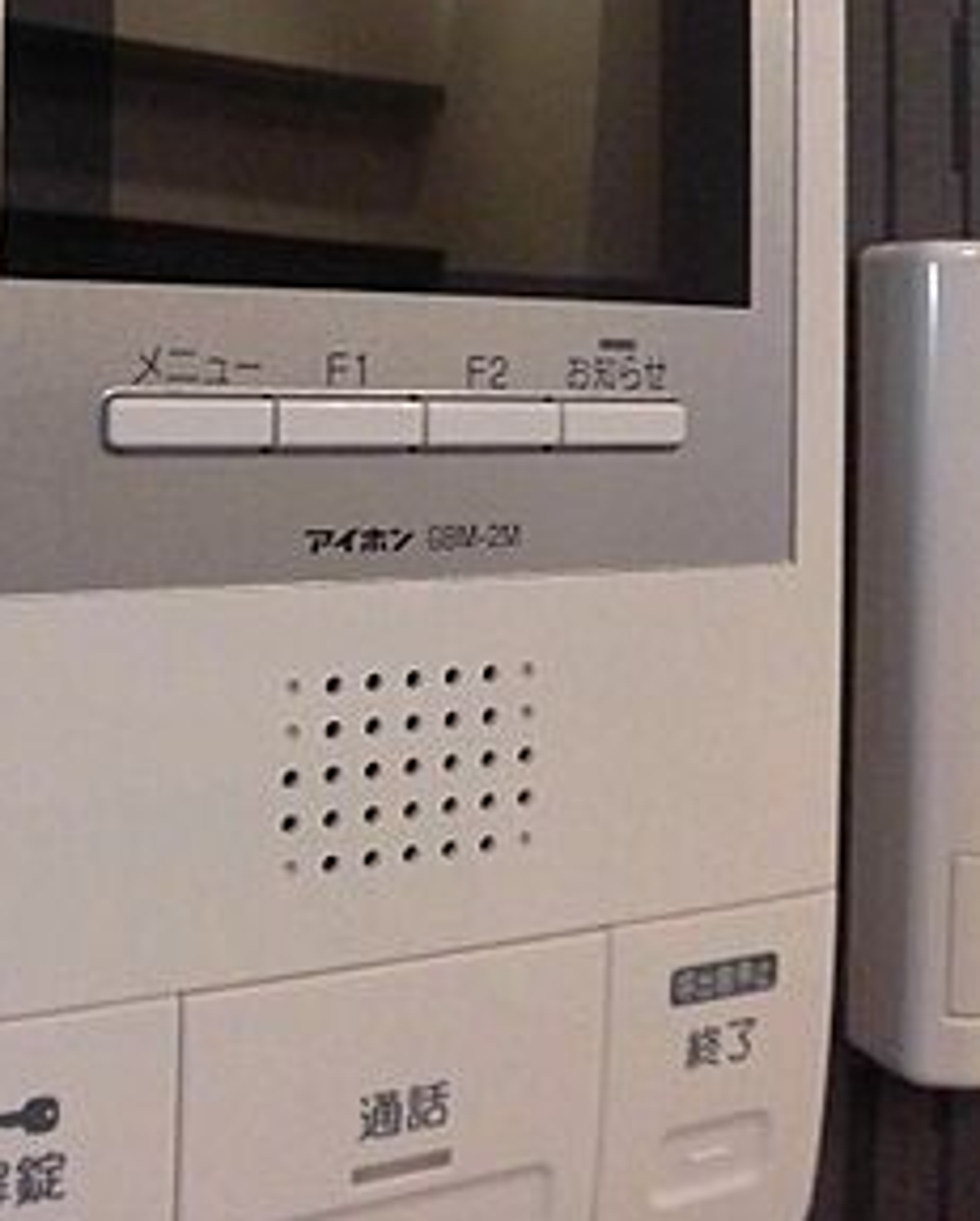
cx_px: 310
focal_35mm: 39
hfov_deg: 37.8
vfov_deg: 45.7
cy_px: 356
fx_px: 1412
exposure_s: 1/30
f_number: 3.1
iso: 320
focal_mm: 4.3
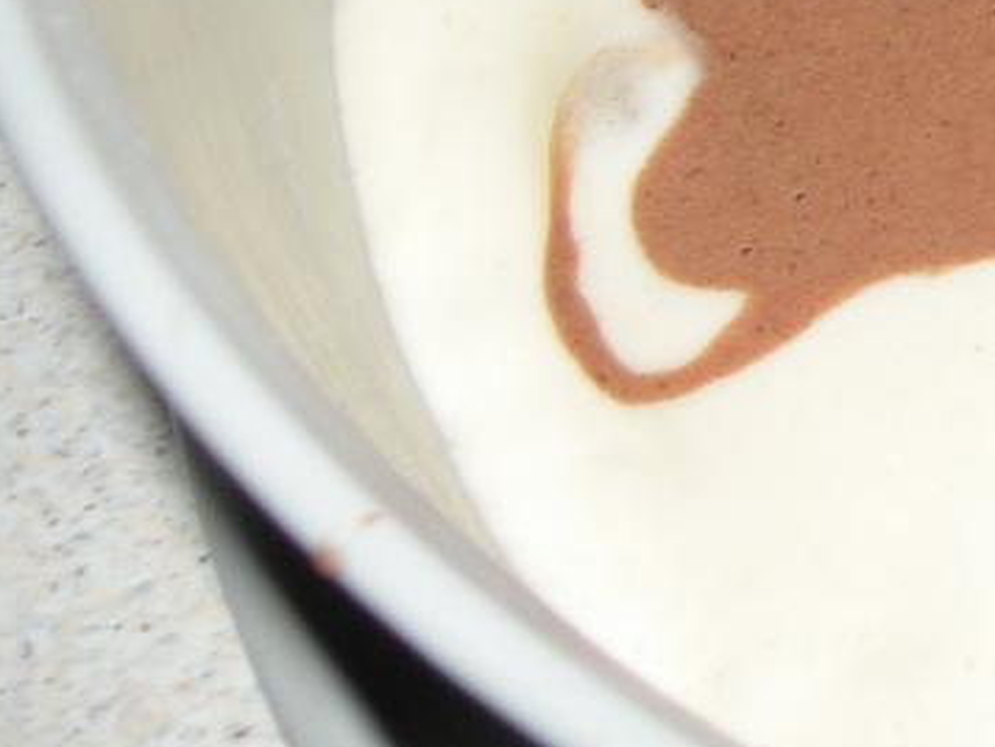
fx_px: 3479
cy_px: -460
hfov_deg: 13.3
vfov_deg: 11.6
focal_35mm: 121
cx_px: 2157
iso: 64
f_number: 2.8
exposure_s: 1/60
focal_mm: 4.7
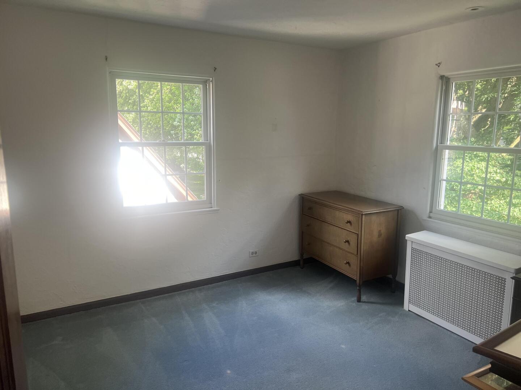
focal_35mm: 26
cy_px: 195
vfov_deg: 53.1
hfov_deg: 67.3
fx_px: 391
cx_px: 260
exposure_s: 1/121
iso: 64
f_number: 1.5
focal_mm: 5.7
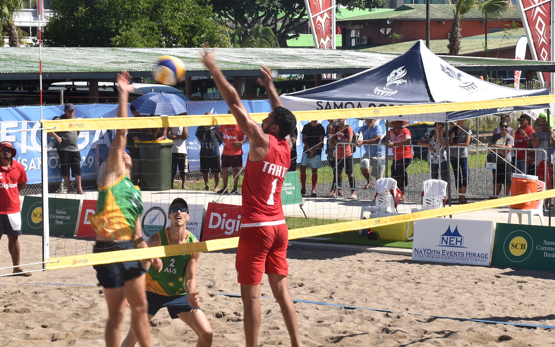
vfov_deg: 11.1
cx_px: 319
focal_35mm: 118
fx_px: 1785
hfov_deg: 17.7
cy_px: 115
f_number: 14
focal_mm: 52
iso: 100
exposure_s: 1/100
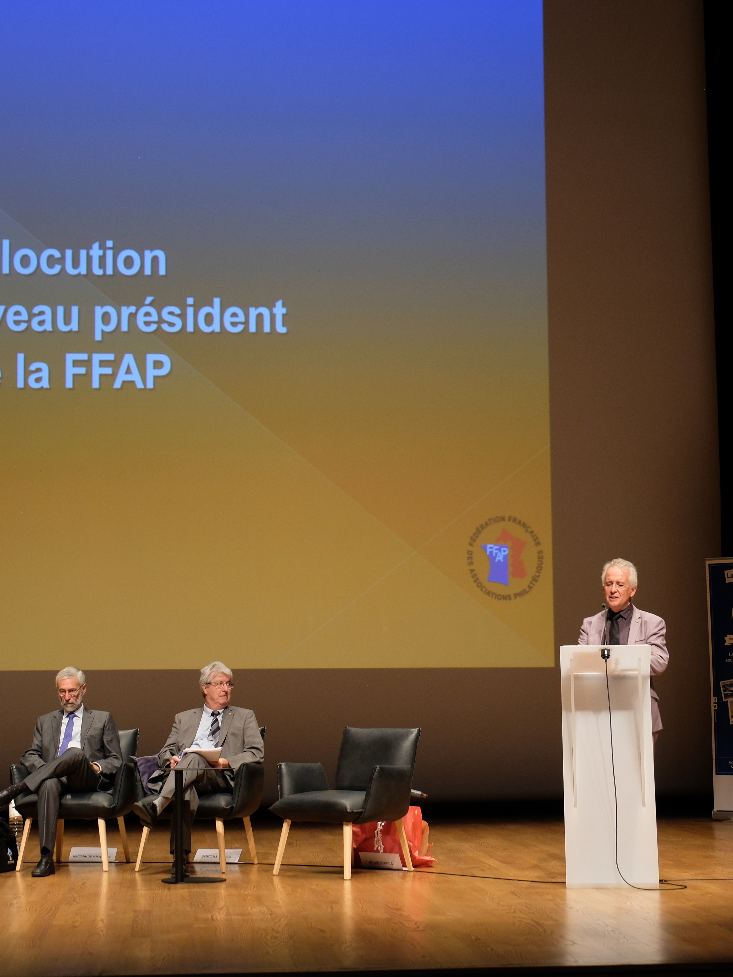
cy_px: 490
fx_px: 2004
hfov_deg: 20.7
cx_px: 326
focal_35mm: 71
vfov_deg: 27.4
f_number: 4.3
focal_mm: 32.6
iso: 800
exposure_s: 1/38
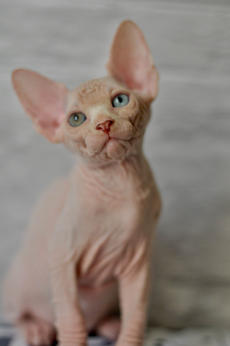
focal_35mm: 75
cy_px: 173
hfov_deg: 18.1
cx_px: 115
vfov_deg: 27.0
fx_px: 721
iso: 500
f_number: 1.8
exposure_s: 1/800
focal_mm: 50
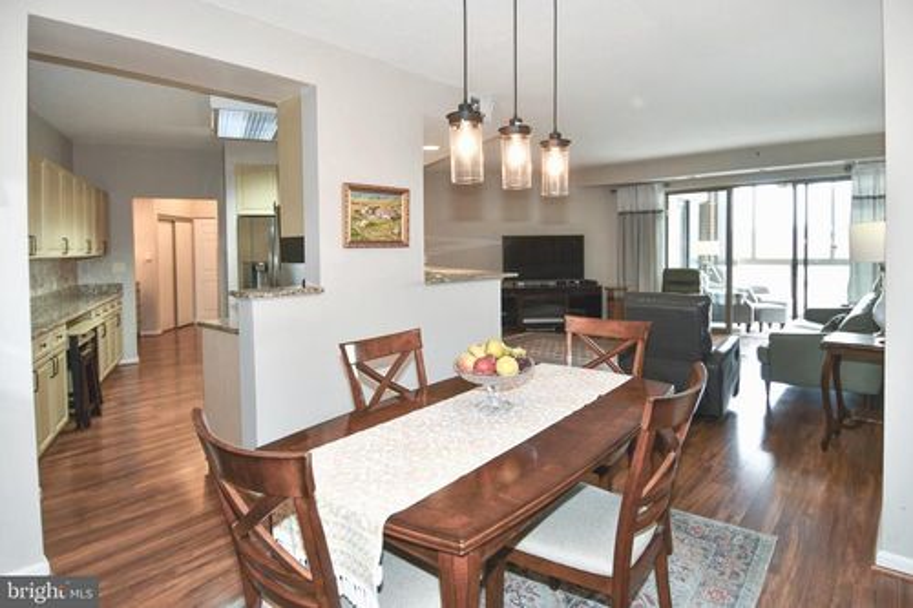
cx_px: 456
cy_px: 304
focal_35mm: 18
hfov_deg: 90.0
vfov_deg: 67.3
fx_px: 456
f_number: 4
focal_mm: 12
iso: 220
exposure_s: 1/60
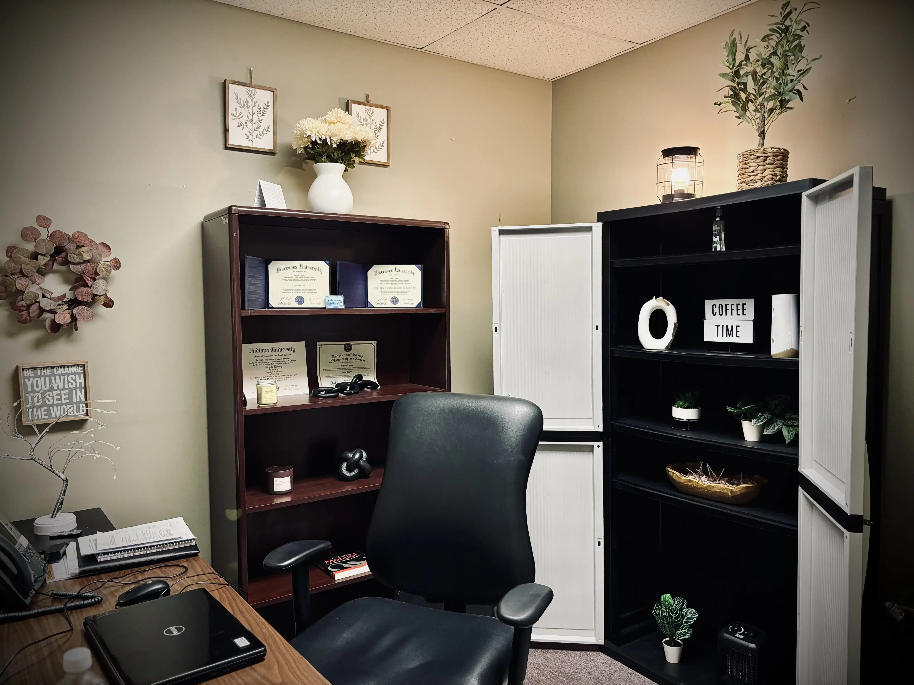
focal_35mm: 26
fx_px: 687
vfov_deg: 53.1
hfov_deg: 67.3
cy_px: 342
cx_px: 457
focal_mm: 5.96
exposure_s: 1/60
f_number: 1.6
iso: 200
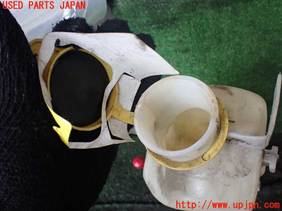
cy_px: 106
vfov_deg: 46.8
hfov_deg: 60.0
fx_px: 244
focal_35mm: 30
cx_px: 141
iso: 250
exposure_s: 1/125
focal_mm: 5.4
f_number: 2.3
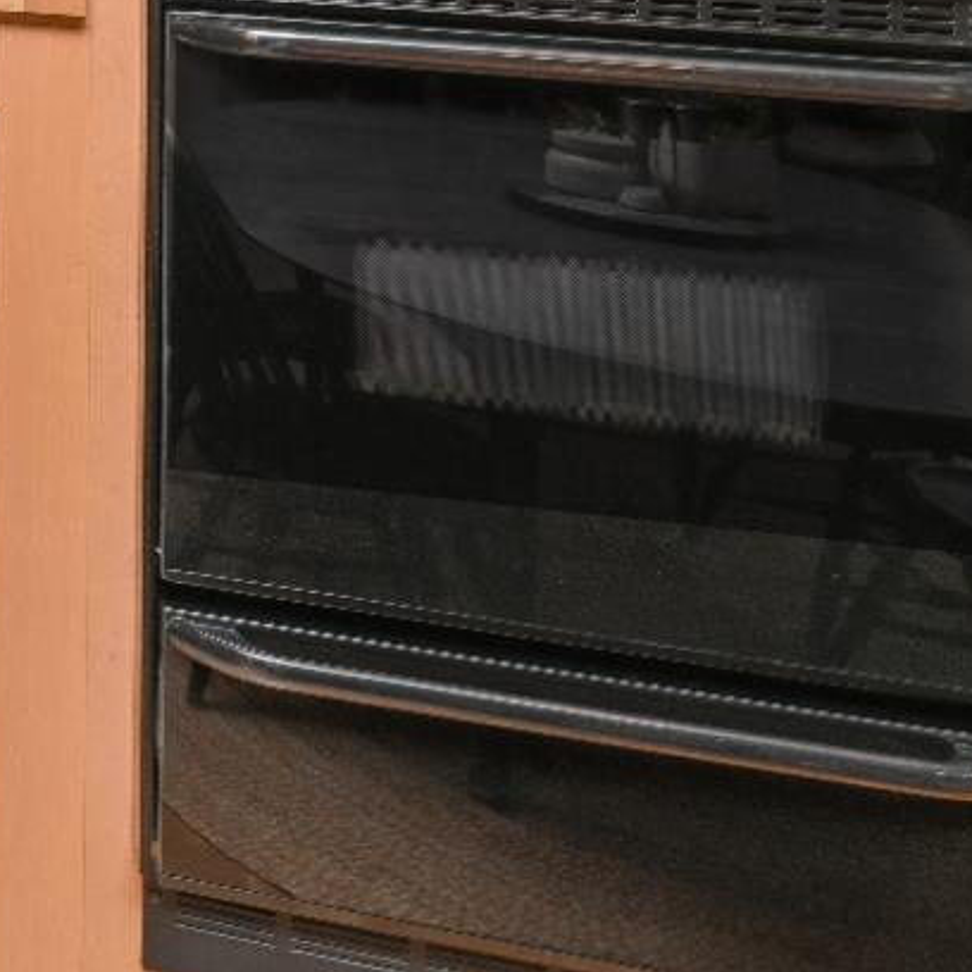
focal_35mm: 50
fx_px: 1588
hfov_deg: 24.5
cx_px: -567
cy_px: -48
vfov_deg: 31.0
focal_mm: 16
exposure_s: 1/80
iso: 320
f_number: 8
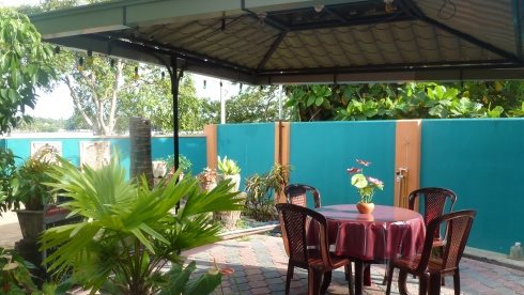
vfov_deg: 36.7
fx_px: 445
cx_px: 261
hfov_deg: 61.0
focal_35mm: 32
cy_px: 154
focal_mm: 4.3
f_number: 3.5
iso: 100
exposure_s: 1/125
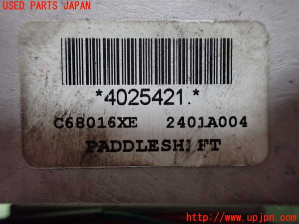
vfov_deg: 46.8
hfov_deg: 60.0
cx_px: 150
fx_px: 259
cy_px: 112
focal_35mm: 30
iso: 800
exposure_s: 1/50
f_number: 2.3
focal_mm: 5.4
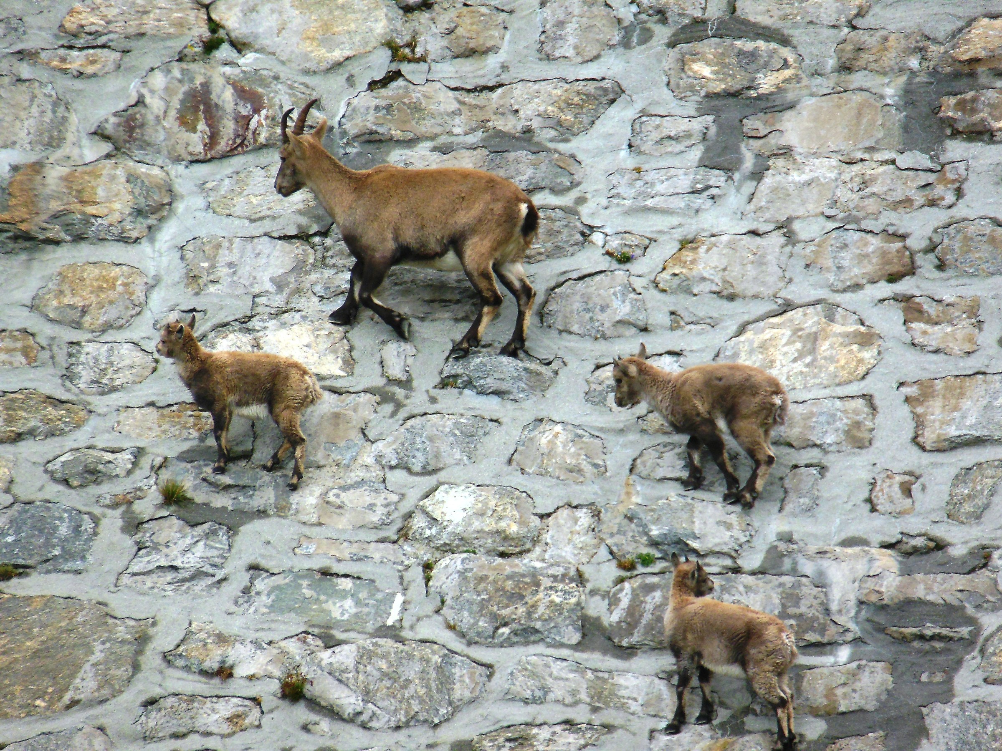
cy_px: 376
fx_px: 13142
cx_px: 501
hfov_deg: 4.4
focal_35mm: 454
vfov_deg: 3.3
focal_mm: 81
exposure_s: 1/250
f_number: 5.9
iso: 400
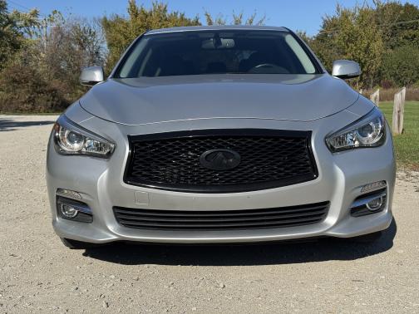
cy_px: 157
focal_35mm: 48
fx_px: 581
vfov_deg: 30.3
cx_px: 210
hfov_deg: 39.7
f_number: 1.78
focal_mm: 6.76
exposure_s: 1/5848
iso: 64
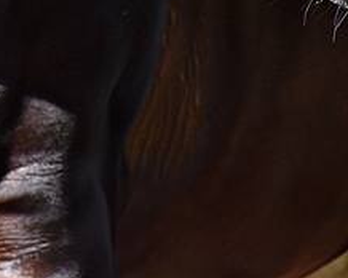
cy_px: -247
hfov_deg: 2.2
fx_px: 8860
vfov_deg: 1.8
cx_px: 94
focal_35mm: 861
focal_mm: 130
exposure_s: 1/250
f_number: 5.6
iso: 500
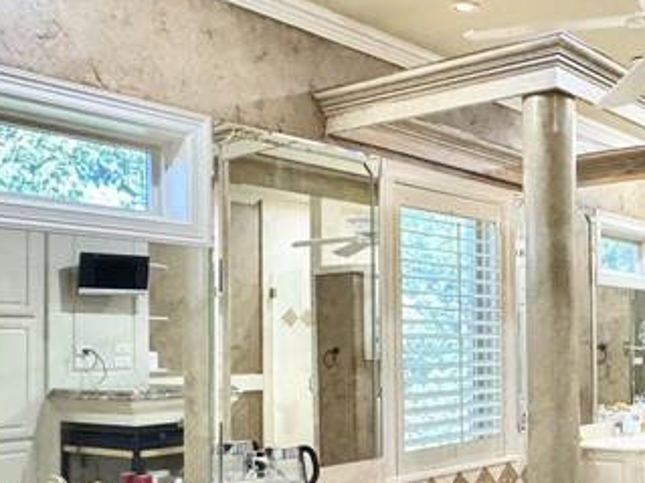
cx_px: 586
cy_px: 335
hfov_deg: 39.0
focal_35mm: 45
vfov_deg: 31.8
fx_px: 838
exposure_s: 1/60
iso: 640
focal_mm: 2.22
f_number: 2.2
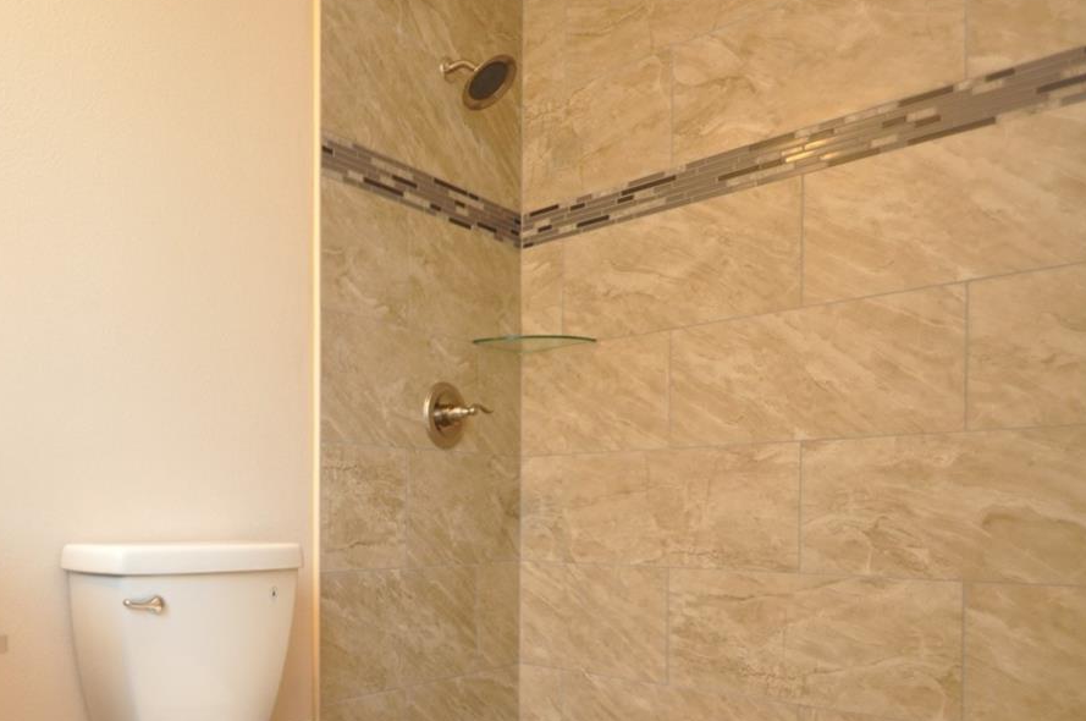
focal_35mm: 27
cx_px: 298
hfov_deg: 64.2
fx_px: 813
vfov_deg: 45.9
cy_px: 552
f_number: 4
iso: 800
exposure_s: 1/60
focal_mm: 10
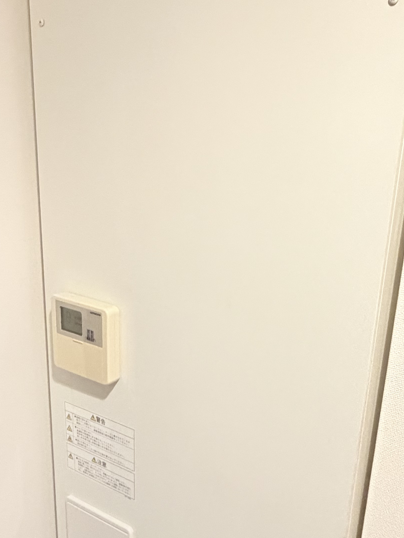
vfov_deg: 49.8
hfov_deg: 38.5
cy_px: 326
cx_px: 249
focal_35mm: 37
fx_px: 576
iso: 800
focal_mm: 2.22
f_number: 2.2
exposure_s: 1/60
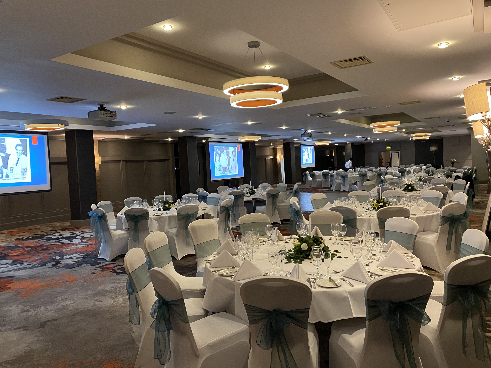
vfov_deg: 53.1
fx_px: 369
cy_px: 184
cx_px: 246
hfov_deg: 67.3
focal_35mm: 26
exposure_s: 1/34
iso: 640
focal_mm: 4.25
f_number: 1.8
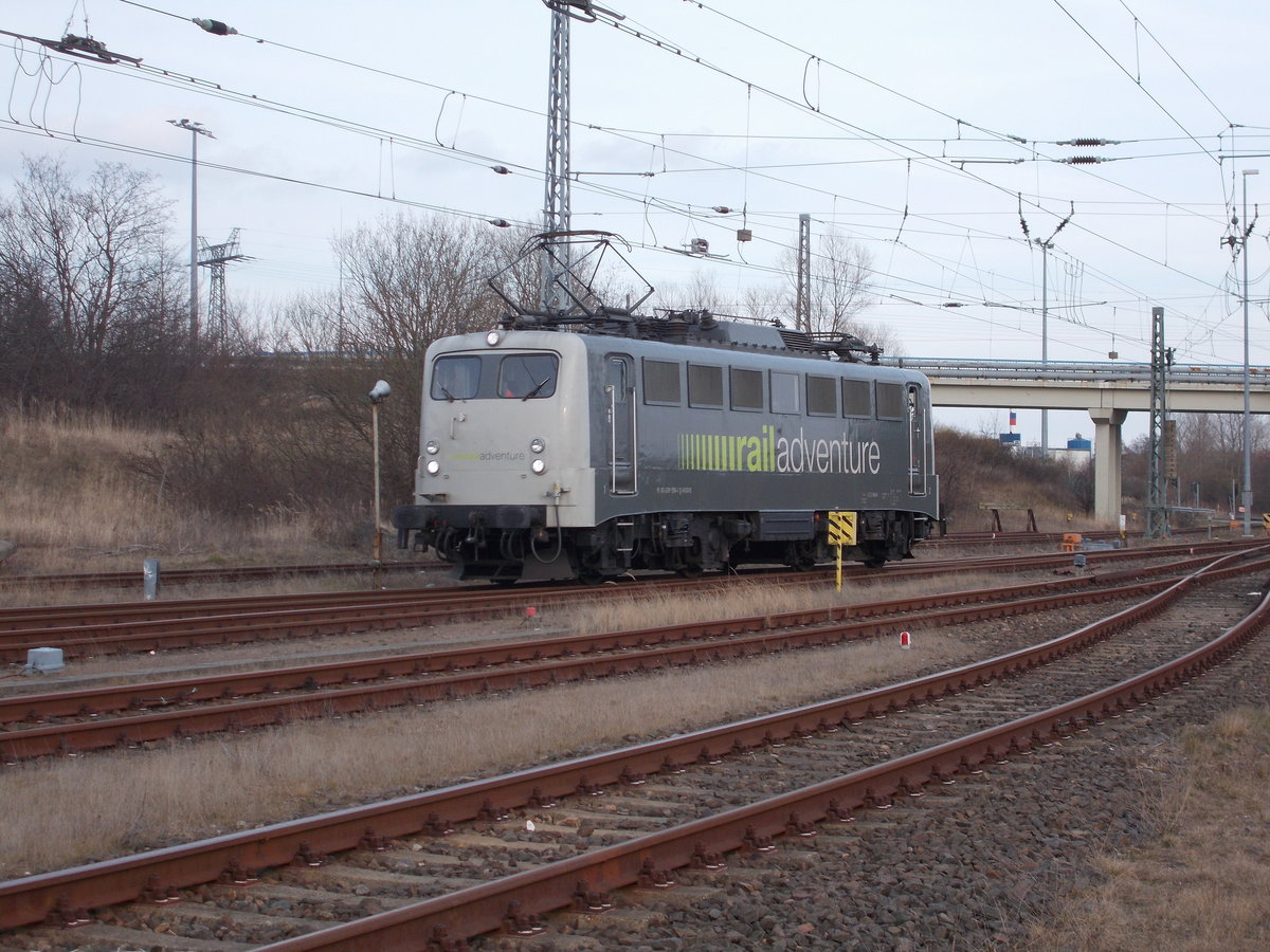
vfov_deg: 19.4
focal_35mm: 76
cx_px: 635
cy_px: 476
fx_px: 2788
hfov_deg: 25.7
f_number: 5.8
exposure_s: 1/100
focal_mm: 13.5
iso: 80
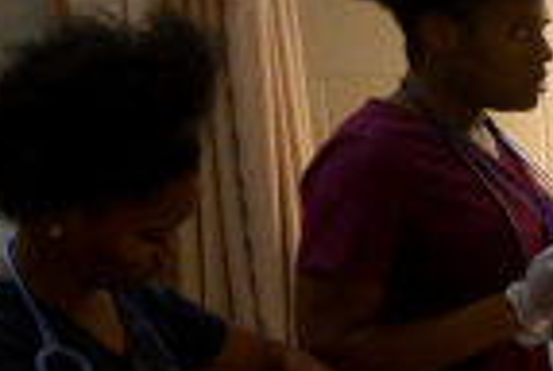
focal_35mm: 161
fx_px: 2472
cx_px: 1458
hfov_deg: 10.4
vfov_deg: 8.5
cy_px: 470
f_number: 5.6
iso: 4000
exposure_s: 1/640
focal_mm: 15
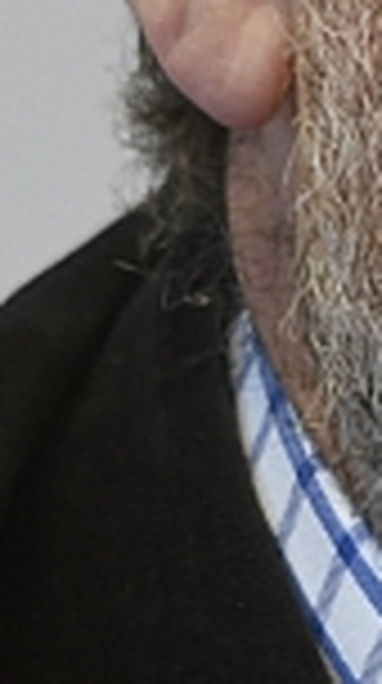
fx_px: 22248
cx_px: 827
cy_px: -38
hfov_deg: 1.0
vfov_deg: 1.8
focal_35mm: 1230
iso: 800
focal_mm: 116
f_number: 3.5
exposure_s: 1/80
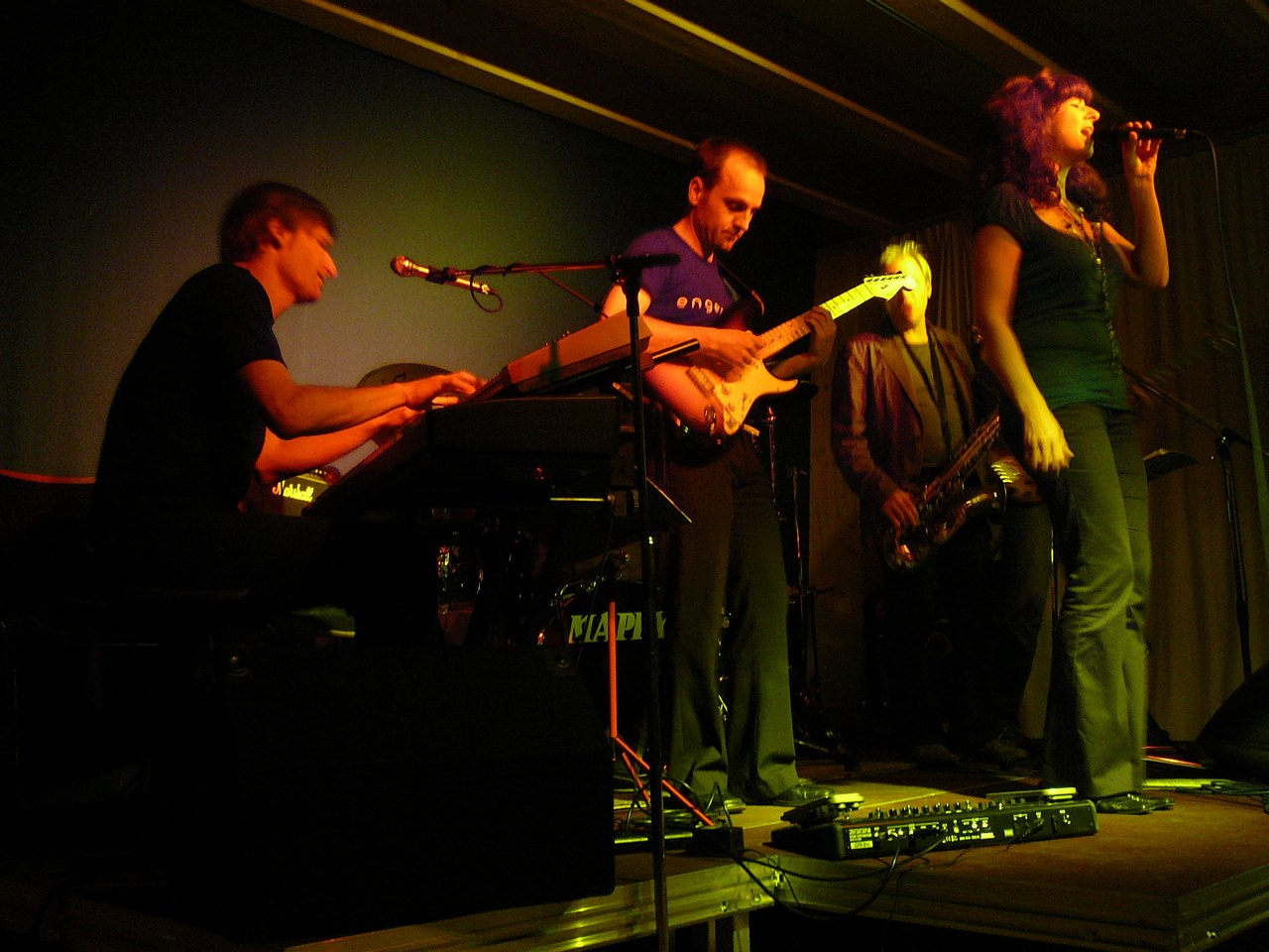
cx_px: 634
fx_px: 1283
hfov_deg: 52.6
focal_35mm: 35
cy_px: 476
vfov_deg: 40.7
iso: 200
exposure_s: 1/8
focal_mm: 5.2
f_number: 2.8
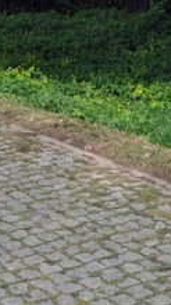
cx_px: 14
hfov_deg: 14.2
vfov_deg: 24.8
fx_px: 678
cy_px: 54
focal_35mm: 84
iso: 800
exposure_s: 1/200
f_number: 22
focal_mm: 18
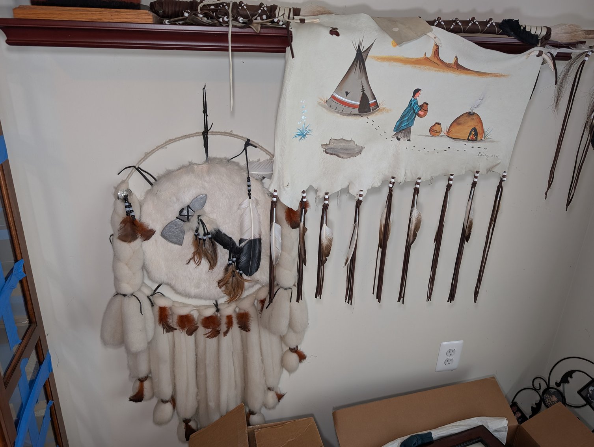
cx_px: 297
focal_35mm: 24
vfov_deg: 56.9
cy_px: 224
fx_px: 412
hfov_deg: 71.5
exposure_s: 1/40
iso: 100
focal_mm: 6.9
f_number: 1.68
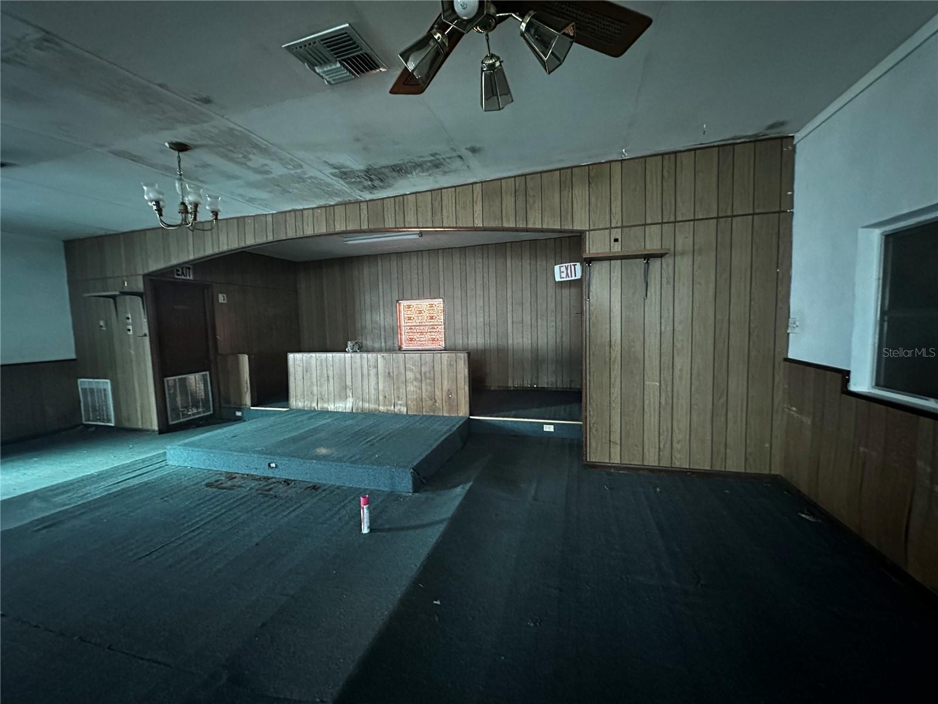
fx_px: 379
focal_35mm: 14
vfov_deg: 85.7
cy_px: 352
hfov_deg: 102.1
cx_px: 469
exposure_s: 1/33
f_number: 2.2
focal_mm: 2.22
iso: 1600
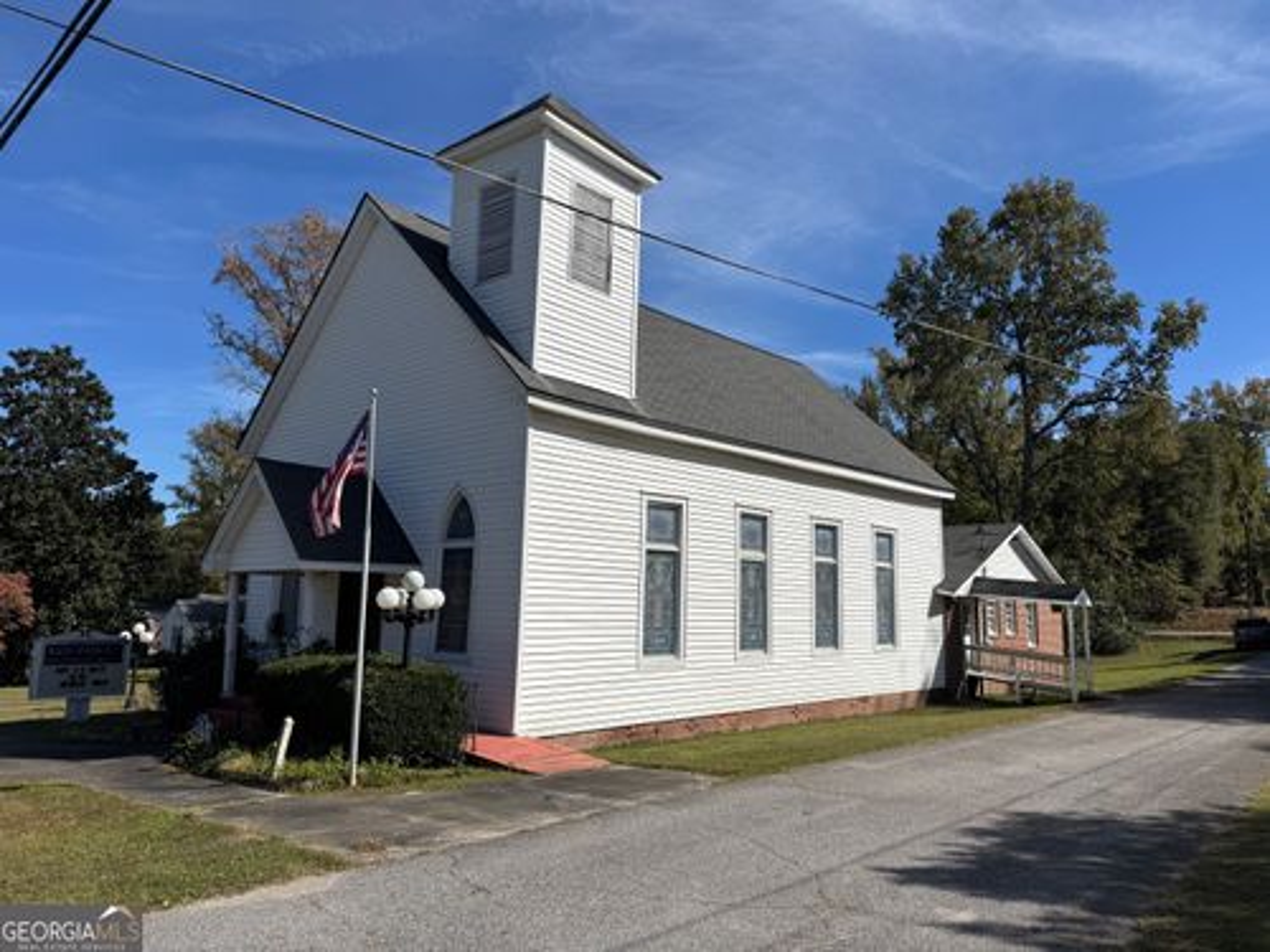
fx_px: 881
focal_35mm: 24
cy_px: 476
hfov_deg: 71.6
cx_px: 635
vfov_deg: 56.8
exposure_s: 1/9009
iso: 80
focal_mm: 6.76
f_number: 1.78
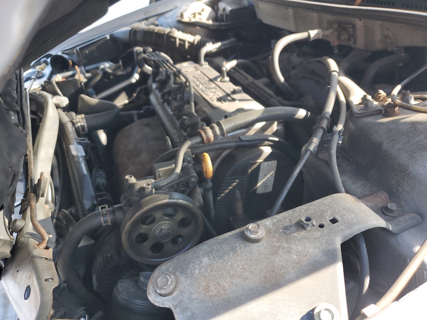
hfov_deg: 67.3
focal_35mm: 26
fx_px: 321
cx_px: 214
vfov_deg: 53.1
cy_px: 160
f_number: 1.5
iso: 50
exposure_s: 1/196
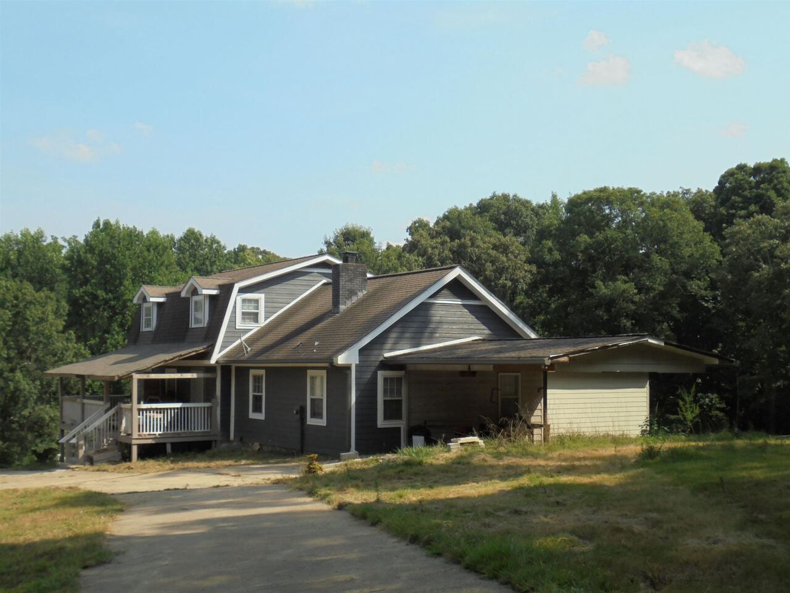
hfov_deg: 43.9
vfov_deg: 33.6
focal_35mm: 43
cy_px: 296
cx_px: 395
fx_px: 981
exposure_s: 1/500
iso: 100
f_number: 4.5
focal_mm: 7.8
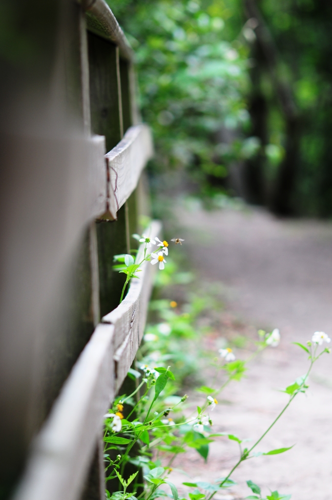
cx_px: 166
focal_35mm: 158
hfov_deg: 8.7
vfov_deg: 13.1
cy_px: 250
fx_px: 2184
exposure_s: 1/160
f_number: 2.8
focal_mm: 105
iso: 200
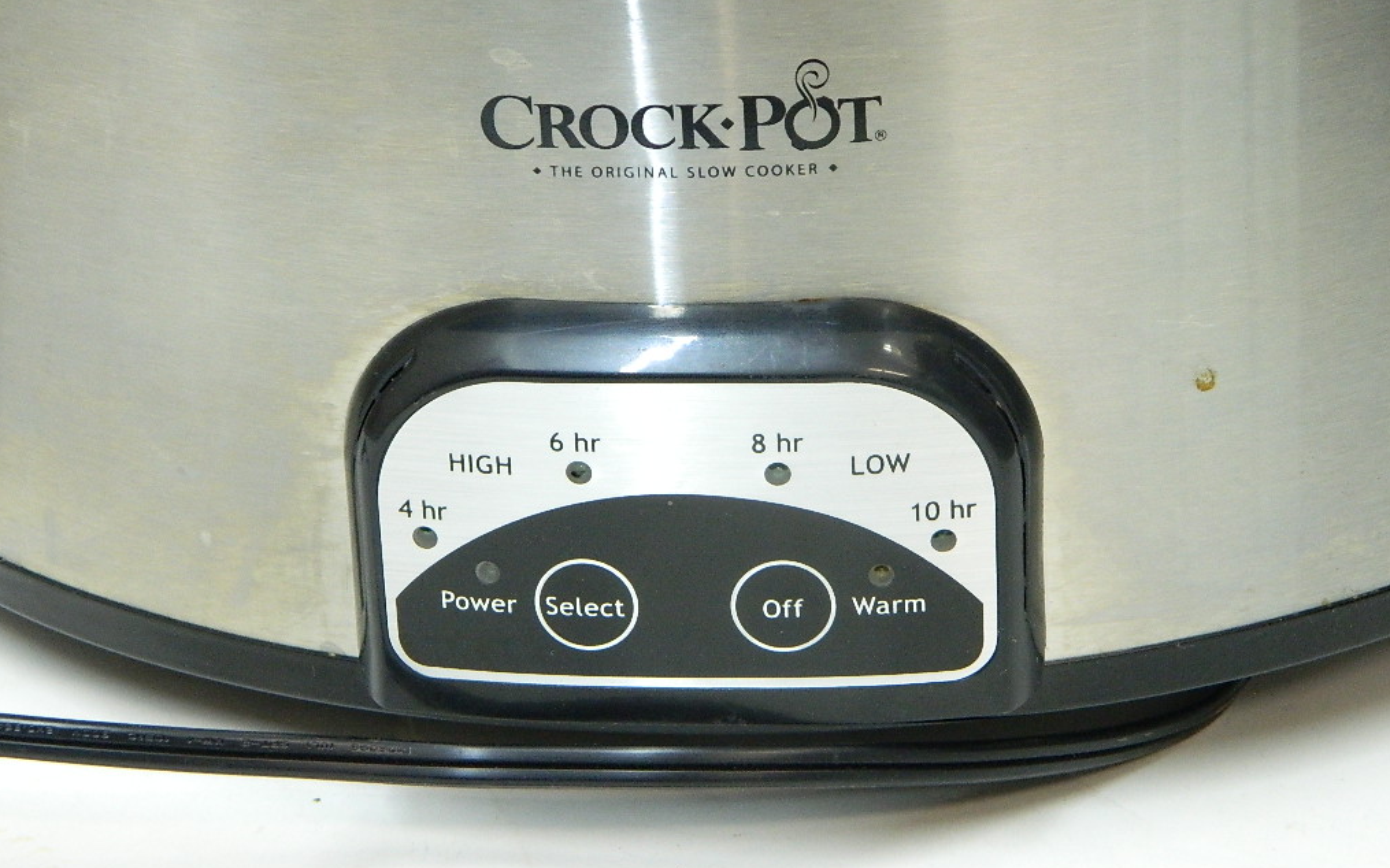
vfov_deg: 9.5
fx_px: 5227
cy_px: 349
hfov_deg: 15.1
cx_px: 697
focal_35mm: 138
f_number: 4.7
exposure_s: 1/15
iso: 400
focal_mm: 23.2
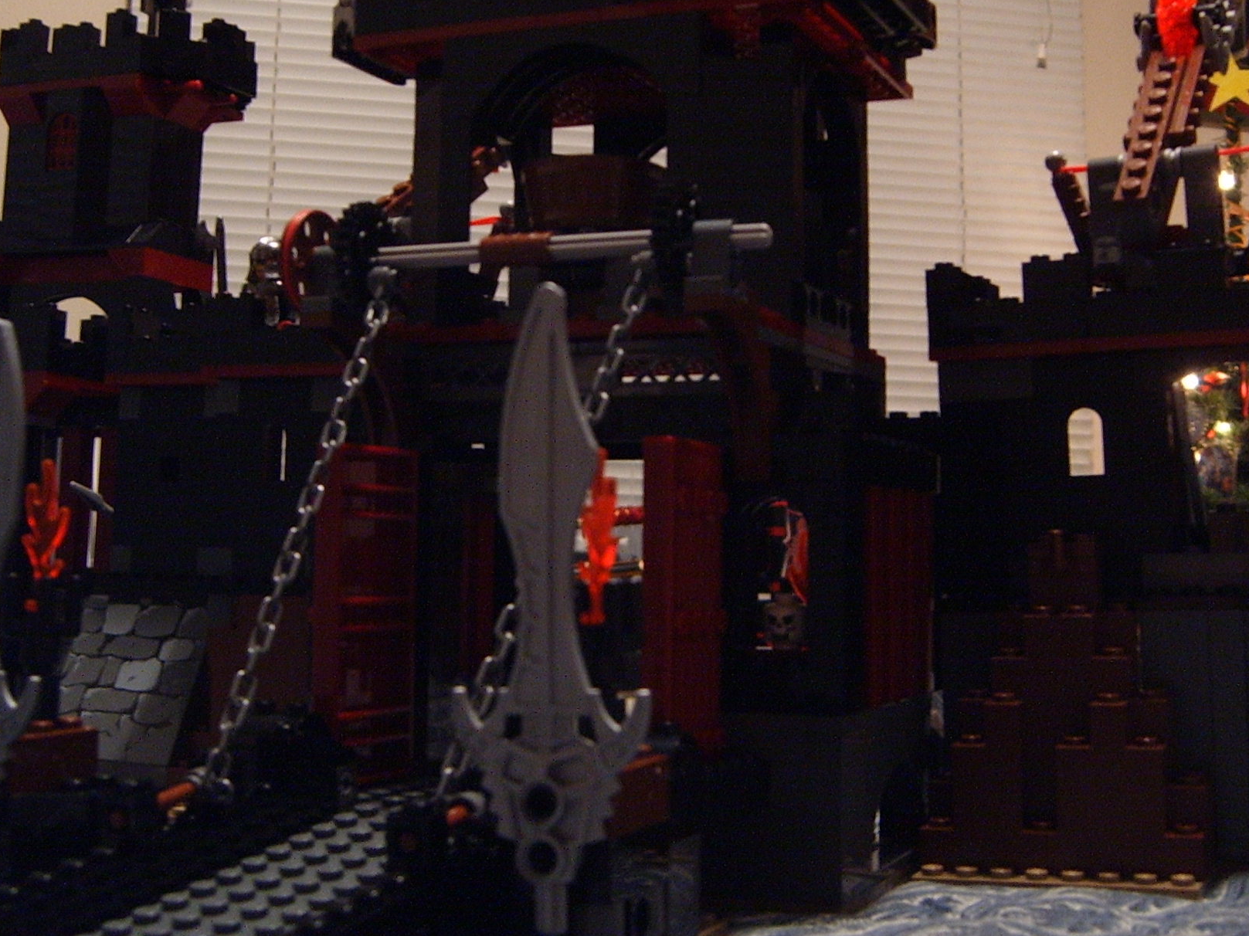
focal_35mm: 52
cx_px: 583
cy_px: 378
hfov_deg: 36.8
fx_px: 1876
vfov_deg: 28.0
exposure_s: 1/3
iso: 141
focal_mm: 6.2
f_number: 2.9
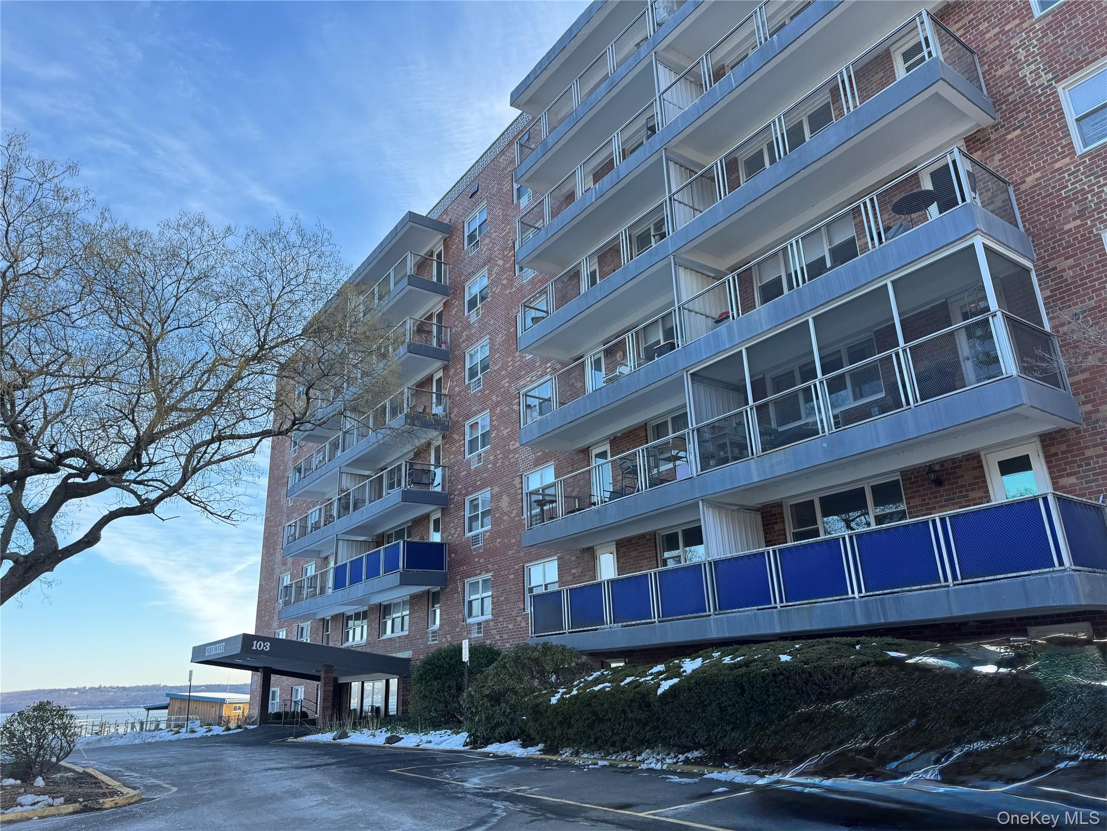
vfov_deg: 56.8
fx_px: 768
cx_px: 554
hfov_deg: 71.6
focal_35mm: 24
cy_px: 416
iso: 80
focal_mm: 6.76
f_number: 1.78
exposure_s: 1/470
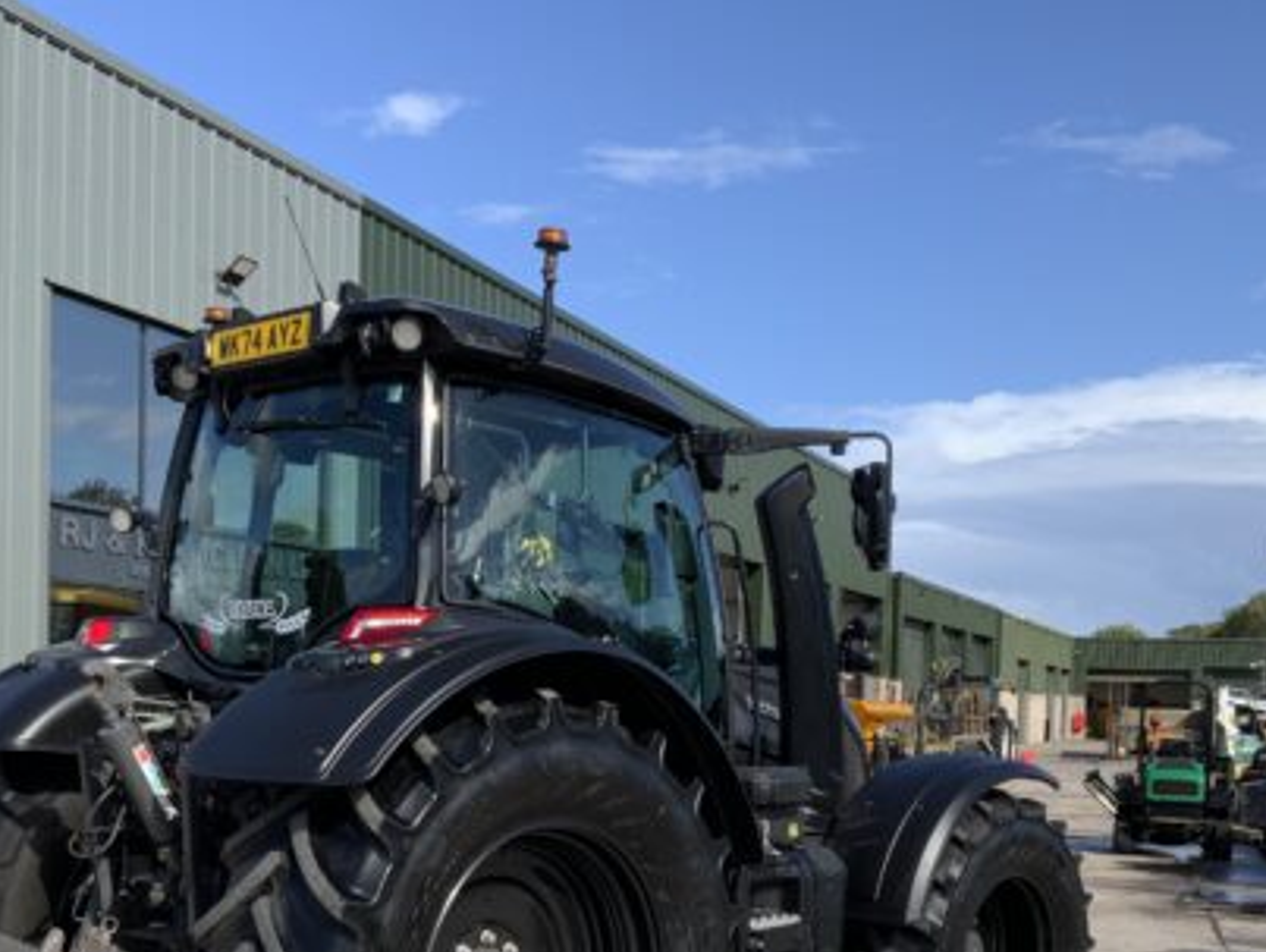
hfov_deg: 41.2
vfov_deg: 30.8
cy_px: 751
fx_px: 1684
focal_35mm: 46
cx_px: 622
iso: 16
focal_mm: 3
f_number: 1.8
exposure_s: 1/1412
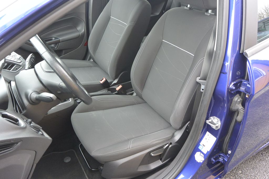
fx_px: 217
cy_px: 90
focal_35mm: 29
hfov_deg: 63.7
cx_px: 134
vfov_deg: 45.0
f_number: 3.5
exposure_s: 1/100
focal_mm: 11
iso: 400
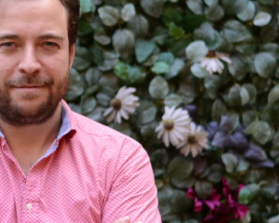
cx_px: 29
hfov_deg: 12.8
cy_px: 96
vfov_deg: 10.3
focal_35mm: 150
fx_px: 1239
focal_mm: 50
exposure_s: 1/800
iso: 400
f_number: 1.8
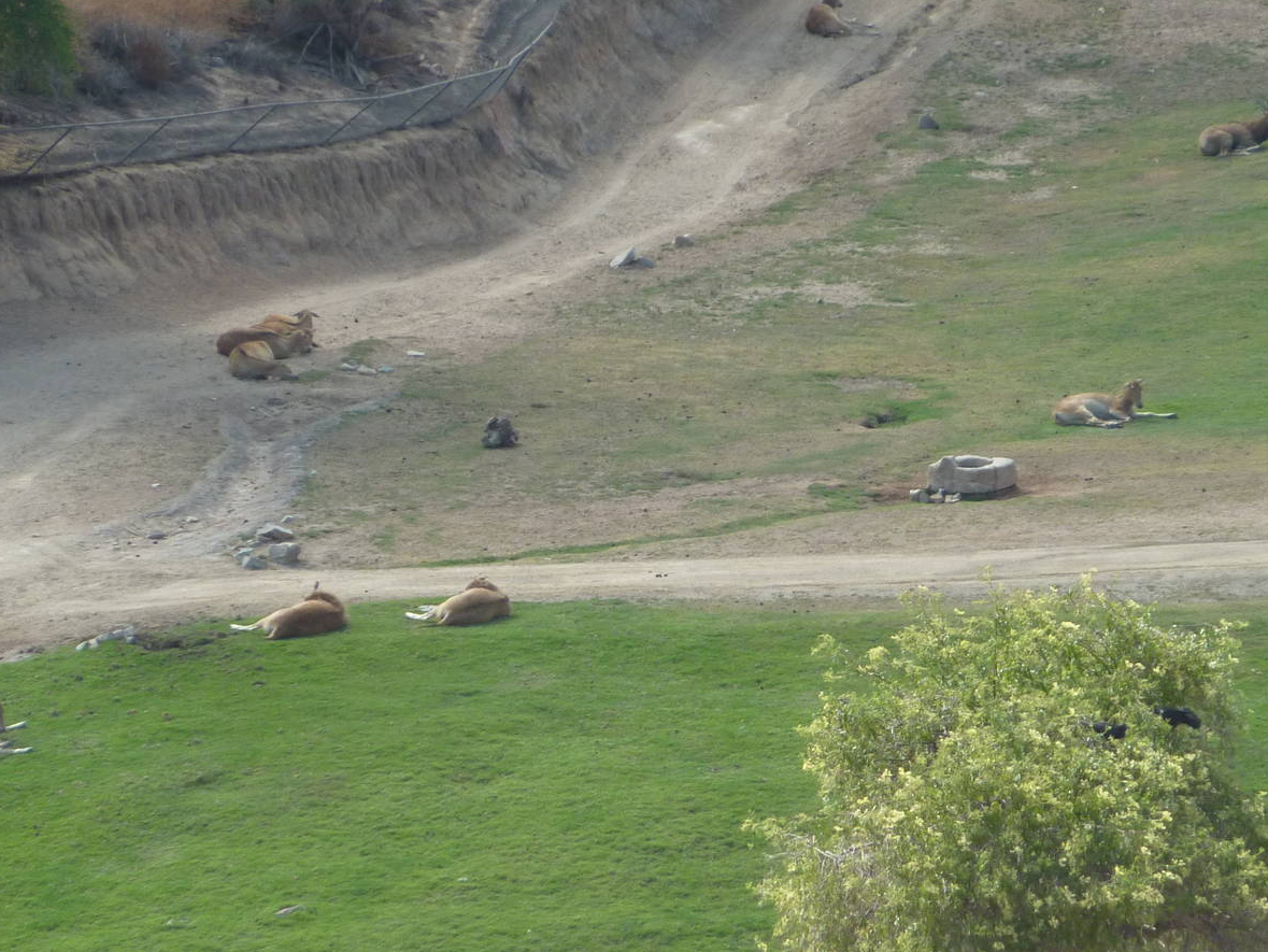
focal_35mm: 407
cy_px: 501
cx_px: 832
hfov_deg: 4.9
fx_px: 14913
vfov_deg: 3.7
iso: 160
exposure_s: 1/320
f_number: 4.9
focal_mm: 49.2
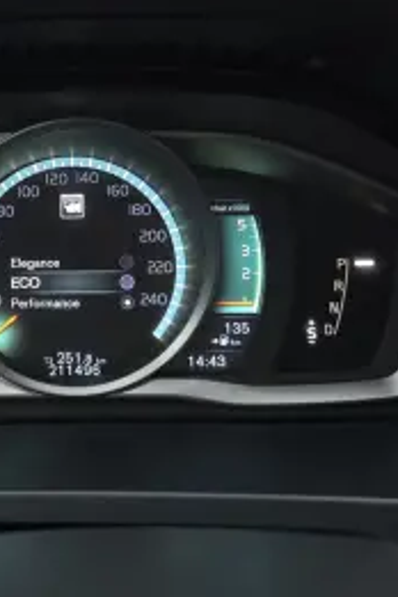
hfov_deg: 38.2
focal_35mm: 33
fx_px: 547
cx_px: 69
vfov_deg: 57.2
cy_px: 290
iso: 320
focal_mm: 6.3
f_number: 1.7
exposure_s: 1/100
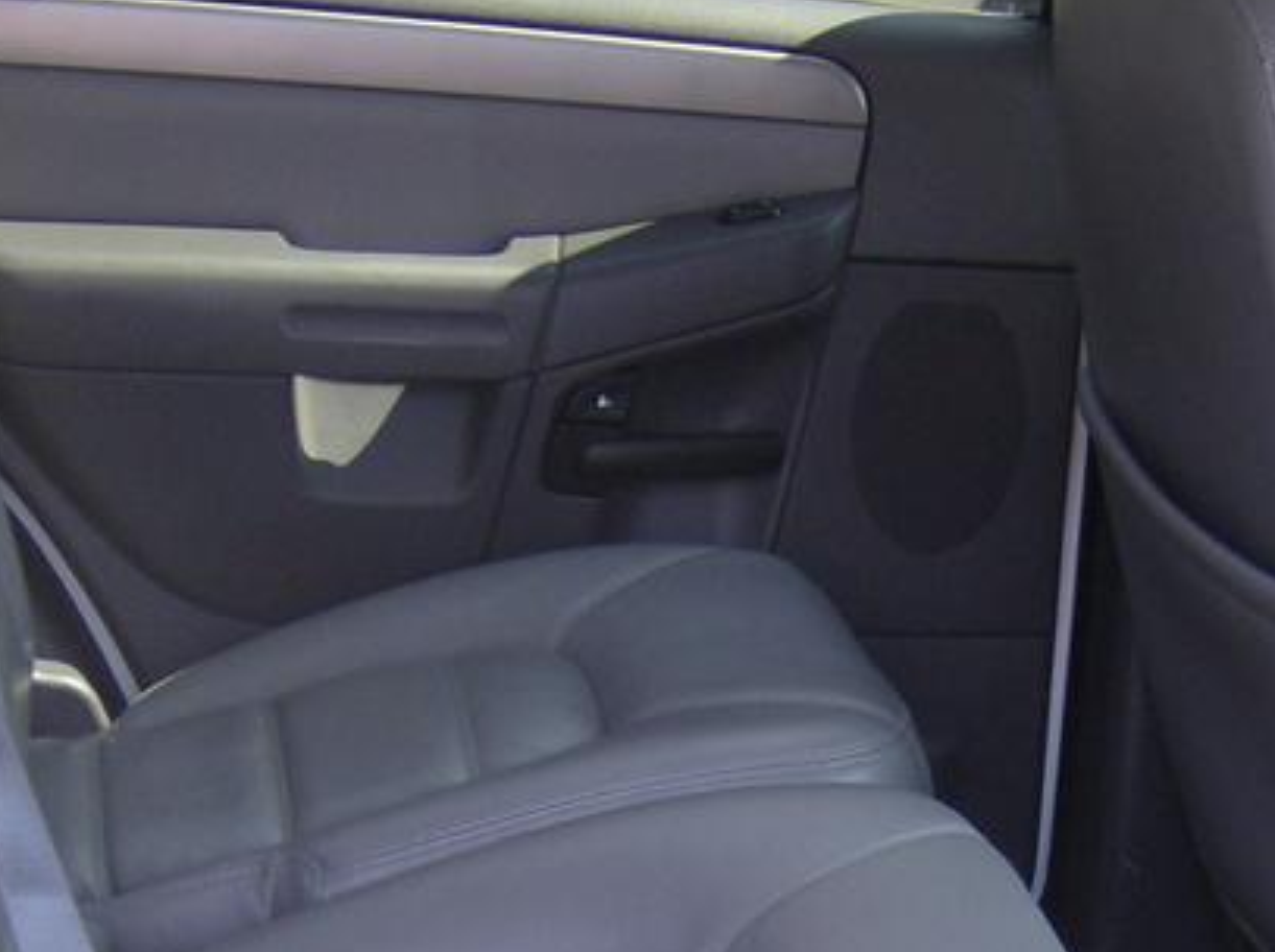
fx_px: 3347
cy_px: 1118
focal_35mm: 91
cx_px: 840
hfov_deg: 21.5
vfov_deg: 15.6
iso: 100
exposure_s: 1/72.5
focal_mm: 6
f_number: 2.8
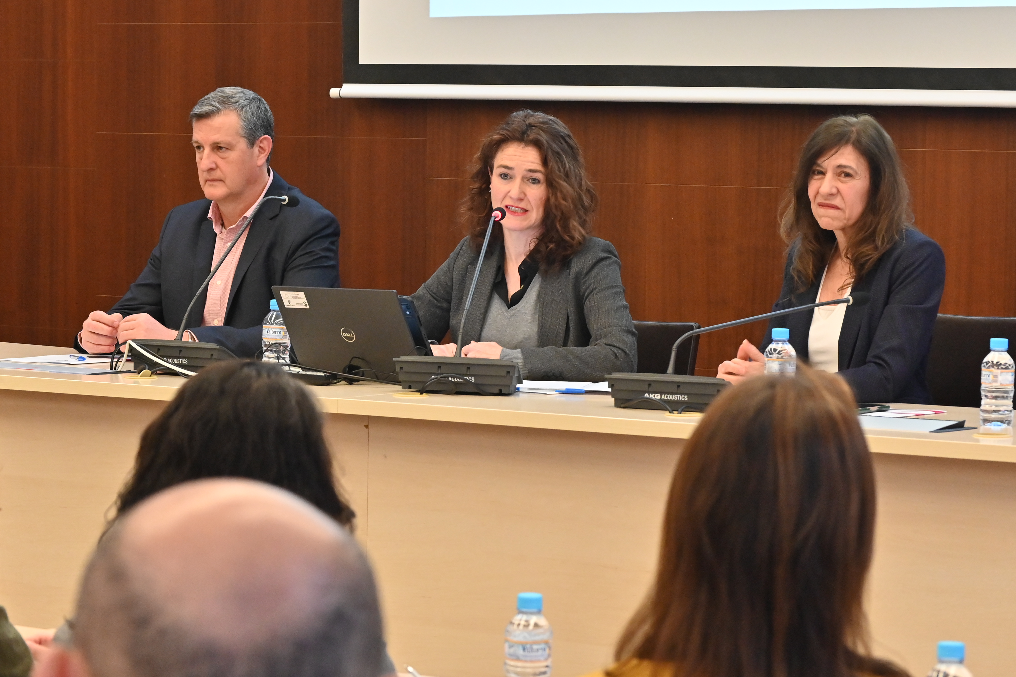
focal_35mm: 123
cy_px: 338
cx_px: 508
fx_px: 3471
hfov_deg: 16.7
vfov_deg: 11.1
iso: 2500
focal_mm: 82
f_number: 9
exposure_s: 1/50
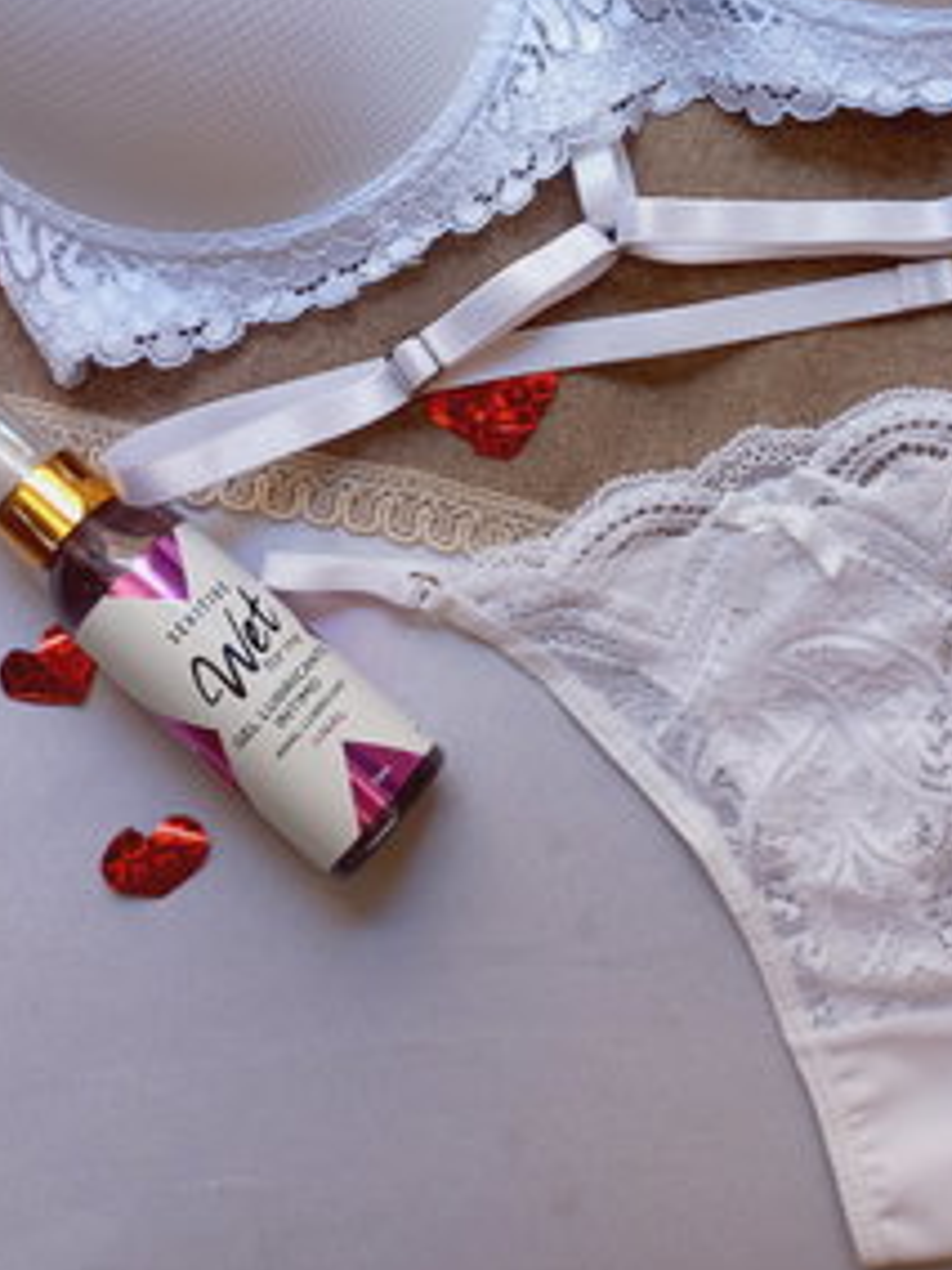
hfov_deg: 30.5
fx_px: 1723
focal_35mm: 47
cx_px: 688
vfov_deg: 37.7
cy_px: 119
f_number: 1.8
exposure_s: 1/50
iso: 25
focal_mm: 4.6
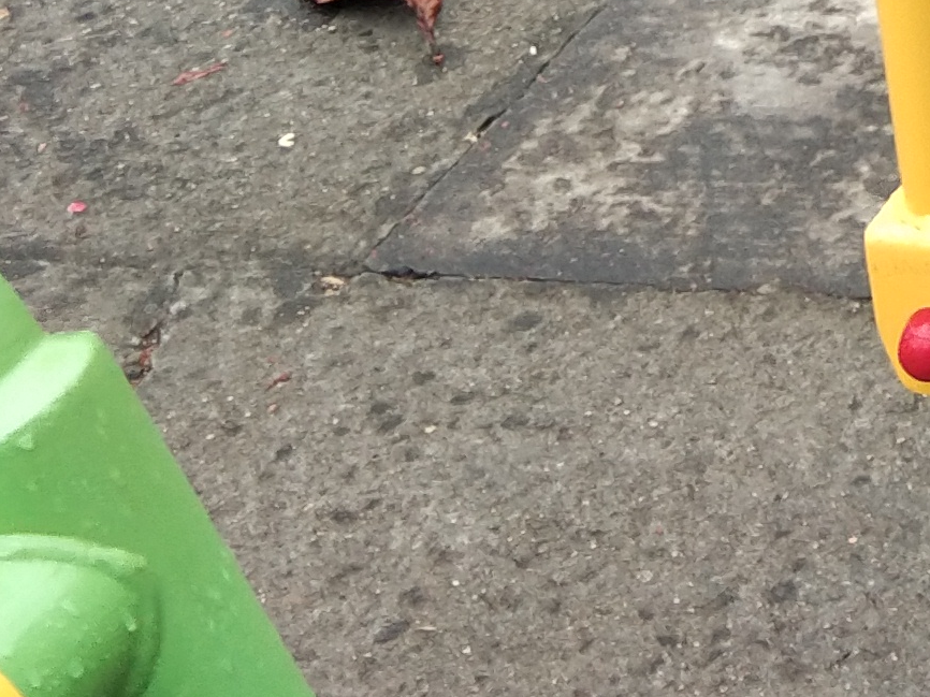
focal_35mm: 149
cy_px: -828
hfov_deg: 12.3
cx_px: 1613
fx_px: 4002
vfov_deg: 9.2
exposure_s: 1/100
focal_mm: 3.69
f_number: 2.2
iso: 100
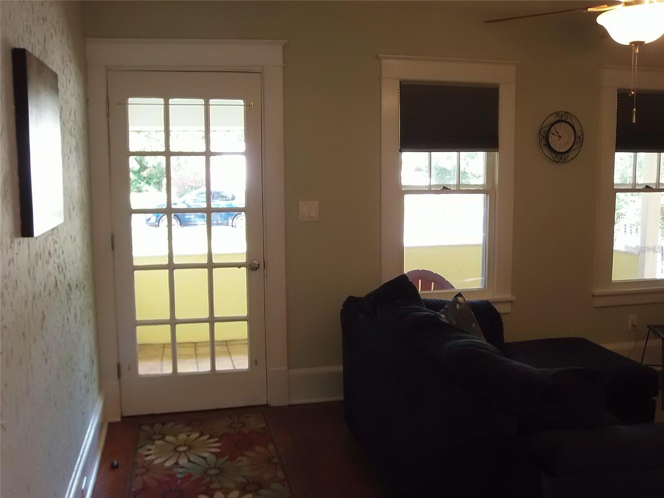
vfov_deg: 42.9
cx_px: 332
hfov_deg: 55.4
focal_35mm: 33
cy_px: 249
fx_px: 633
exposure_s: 1/30
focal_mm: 5.9
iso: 160
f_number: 3.4
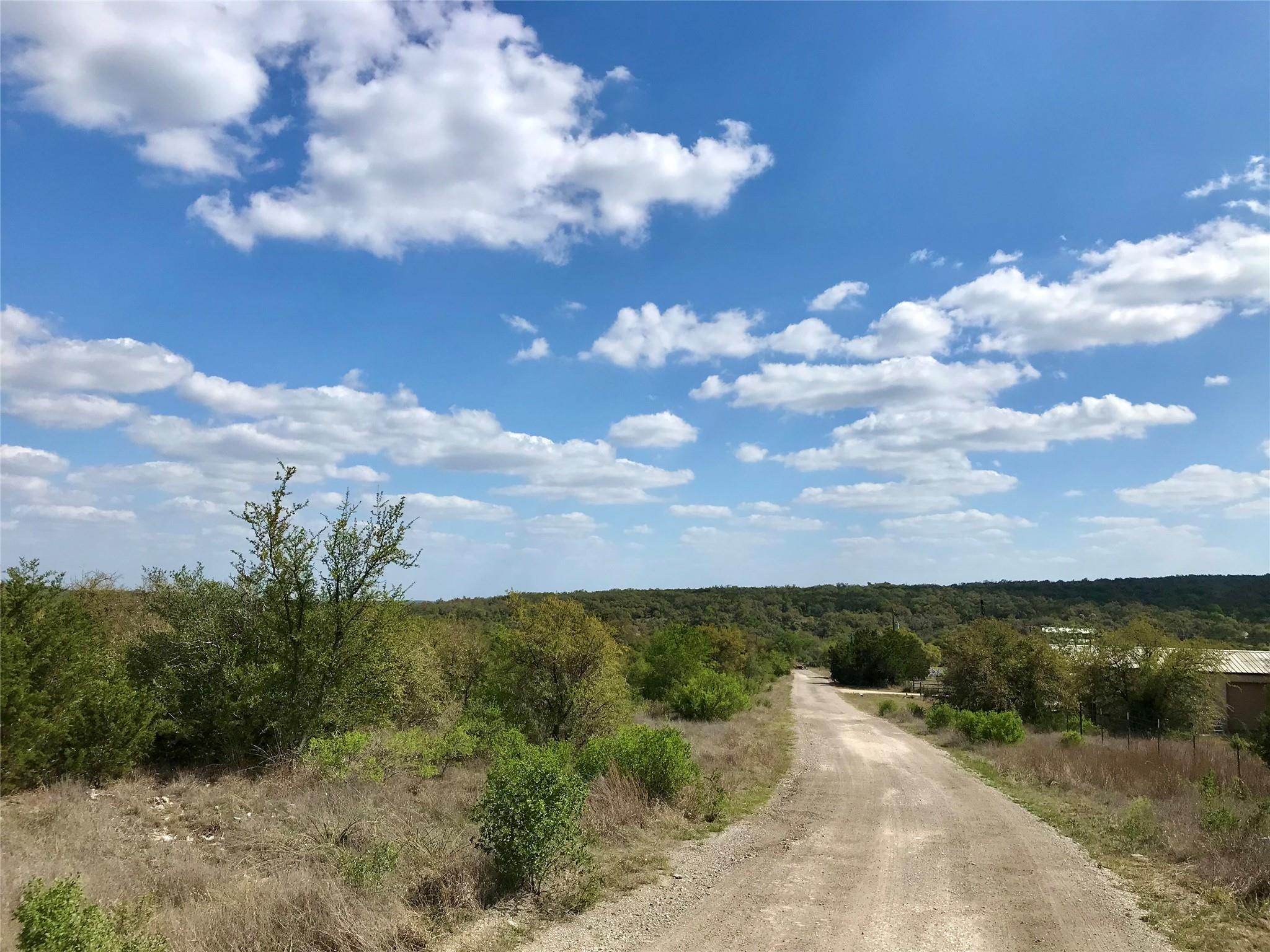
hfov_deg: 63.4
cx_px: 635
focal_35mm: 28
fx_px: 1027
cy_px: 476
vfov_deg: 49.7
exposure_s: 1/5319
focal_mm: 3.99
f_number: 1.8
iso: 25
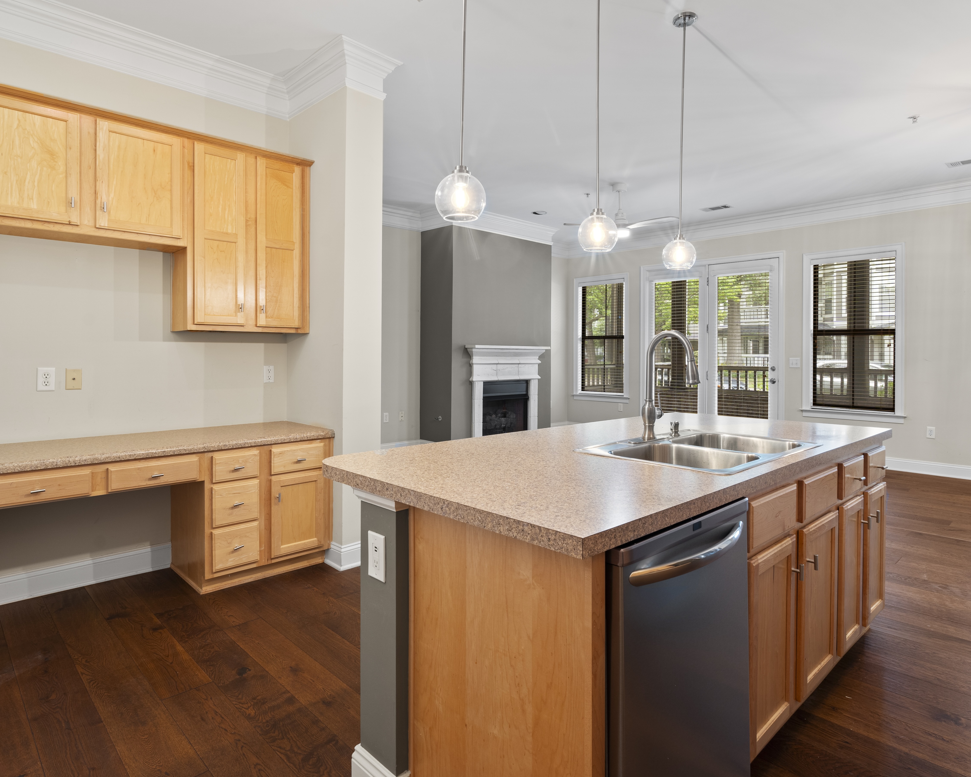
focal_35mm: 20
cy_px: 362
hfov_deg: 80.4
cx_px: 497
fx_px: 575
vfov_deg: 68.0
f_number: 9
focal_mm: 16
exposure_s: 3.2
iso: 200
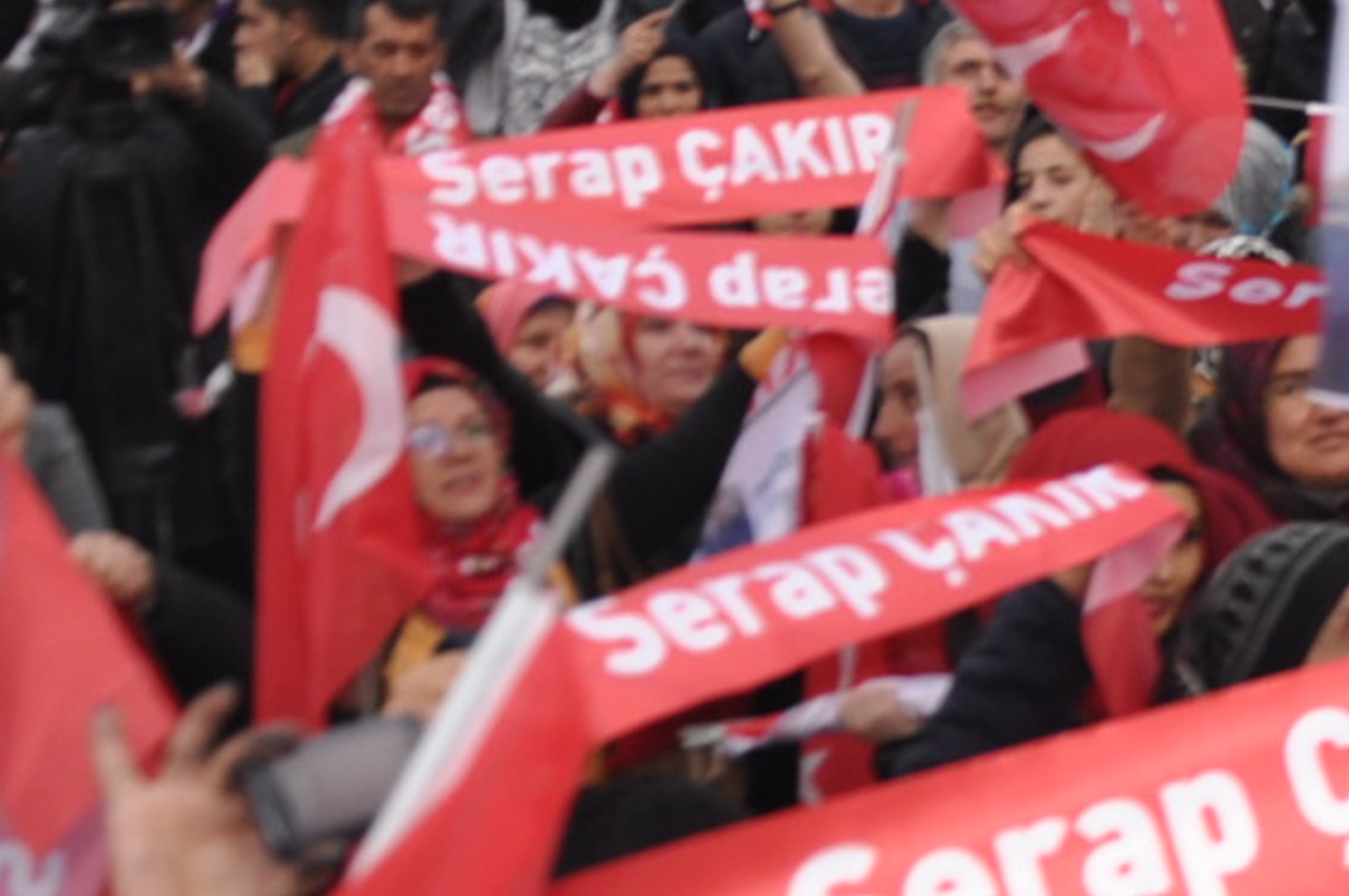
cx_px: 2156
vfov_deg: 12.8
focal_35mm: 103
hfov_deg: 17.4
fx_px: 3854
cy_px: -307
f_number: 3.5
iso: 200
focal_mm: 18
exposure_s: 1/200
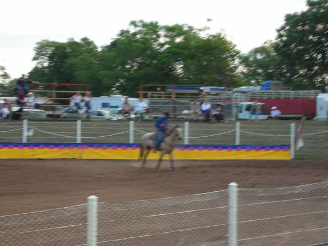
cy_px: 123
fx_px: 995
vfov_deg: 14.1
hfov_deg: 18.7
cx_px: 164
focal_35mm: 105
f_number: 5.4
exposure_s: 1/30.5
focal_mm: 17.4
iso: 50
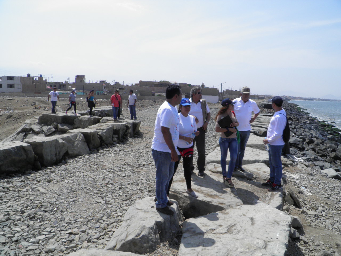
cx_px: 170
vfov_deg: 49.7
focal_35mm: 28
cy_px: 128
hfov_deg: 63.4
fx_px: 276
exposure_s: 1/400
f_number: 5.7
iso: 50
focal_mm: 4.9
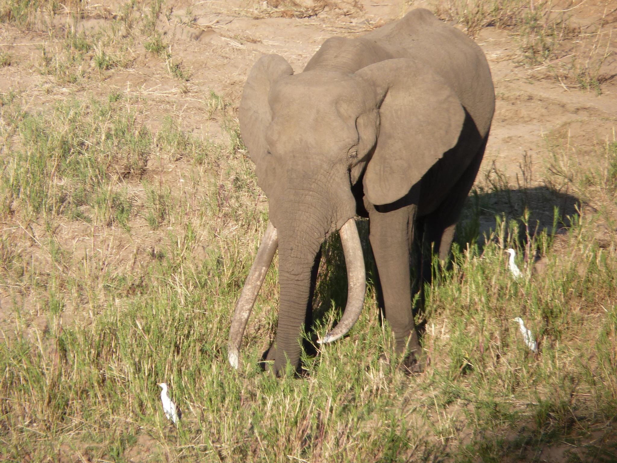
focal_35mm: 486
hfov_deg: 4.1
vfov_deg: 3.1
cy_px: 232
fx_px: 8663
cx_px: 308
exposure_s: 1/250
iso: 80
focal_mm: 86.4
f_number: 4.4
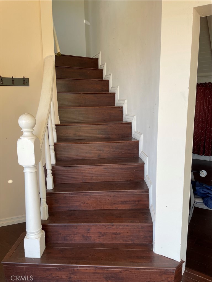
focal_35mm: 26
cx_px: 106
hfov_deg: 53.1
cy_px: 141
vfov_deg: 67.3
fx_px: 212
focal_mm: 4.2
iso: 50
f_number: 1.6
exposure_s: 1/121
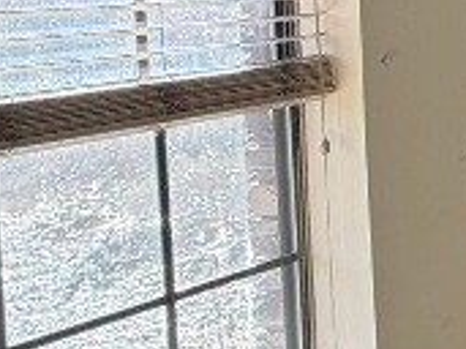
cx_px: 1180
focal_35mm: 84
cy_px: -14
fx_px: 1130
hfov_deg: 14.0
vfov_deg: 17.1
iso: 80
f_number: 2.2
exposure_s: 1/121
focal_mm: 2.22
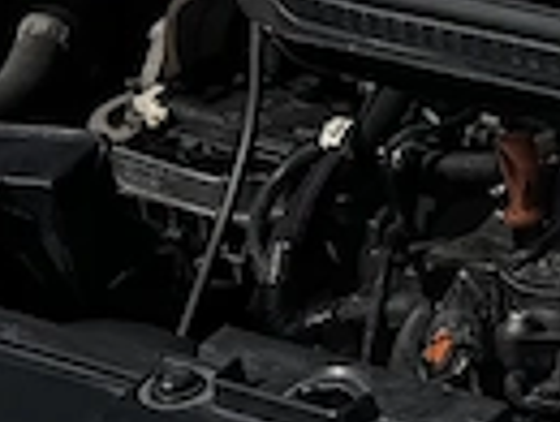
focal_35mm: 184
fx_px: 2982
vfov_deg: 8.1
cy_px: 405
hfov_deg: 10.2
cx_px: 935
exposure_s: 1/9009
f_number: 1.78
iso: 80
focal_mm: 6.76
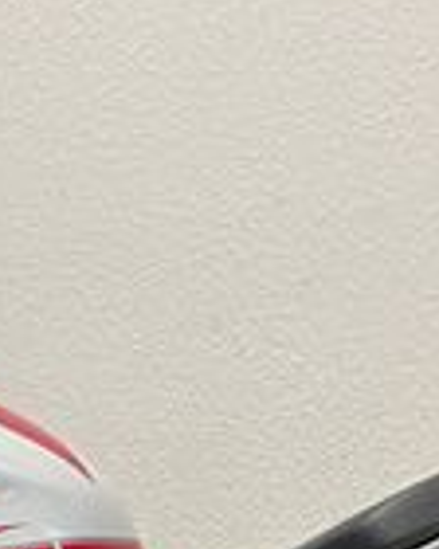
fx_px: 1884
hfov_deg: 13.3
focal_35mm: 116
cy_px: 918
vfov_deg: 14.9
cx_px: 196
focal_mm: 5.1
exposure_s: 1/50
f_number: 1.6
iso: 100
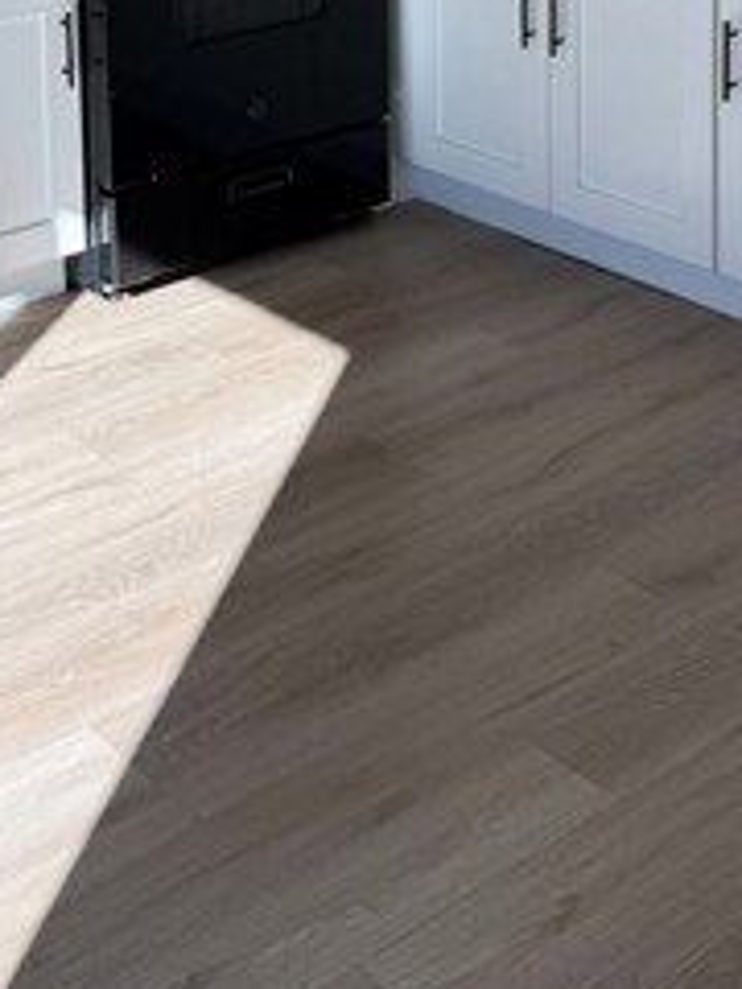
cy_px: -144
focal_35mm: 64
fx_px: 1829
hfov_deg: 22.9
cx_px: 280
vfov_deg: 27.3
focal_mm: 6.76
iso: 80
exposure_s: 1/868
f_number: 1.78
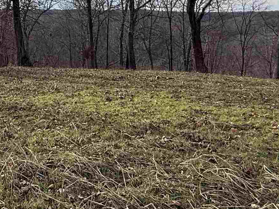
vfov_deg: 29.1
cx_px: -2
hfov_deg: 35.1
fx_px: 395
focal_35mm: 49
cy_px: 45
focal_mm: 2.22
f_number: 2.2
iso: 64
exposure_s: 1/1464
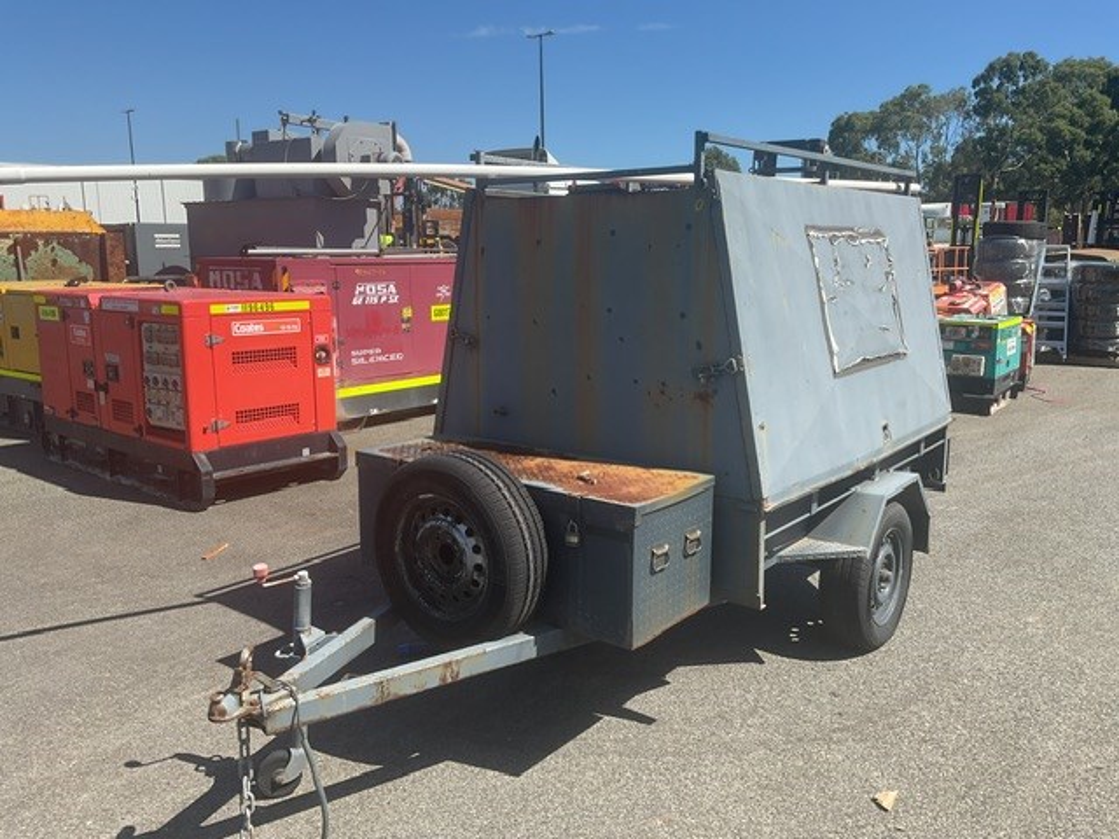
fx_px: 937
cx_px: 560
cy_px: 420
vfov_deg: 48.2
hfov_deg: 61.7
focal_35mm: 29
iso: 16
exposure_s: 1/1577
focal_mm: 3
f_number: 1.8
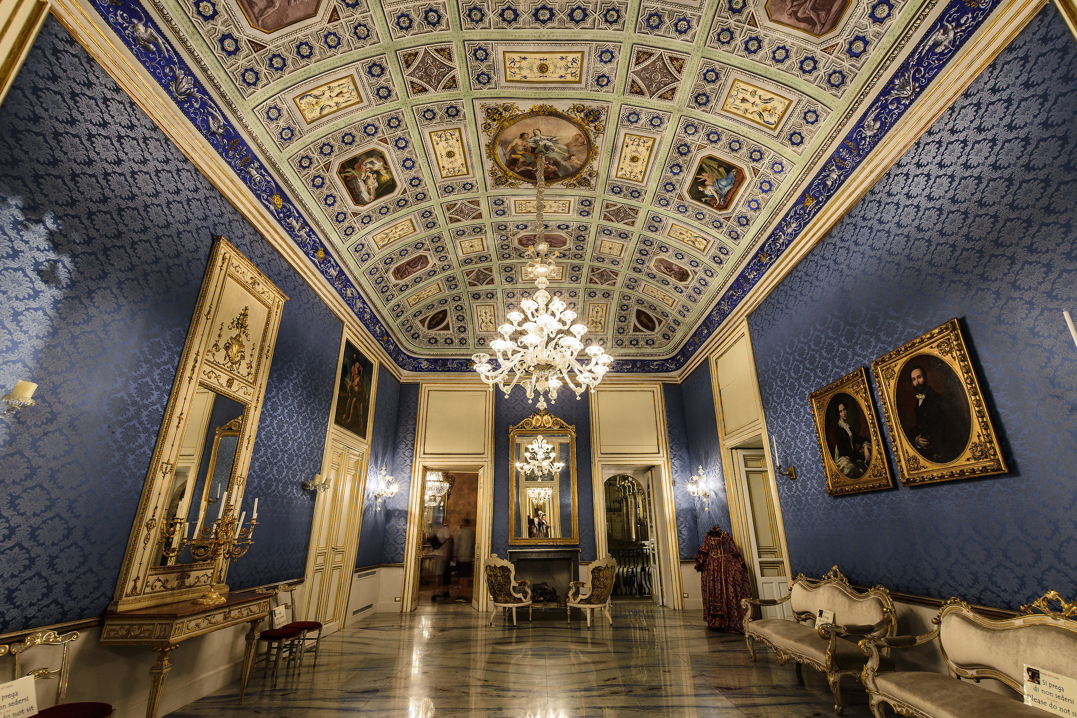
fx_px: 449
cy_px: 359
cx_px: 538
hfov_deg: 100.4
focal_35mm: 15
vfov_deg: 77.3
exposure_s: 2
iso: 100
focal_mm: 10
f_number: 8
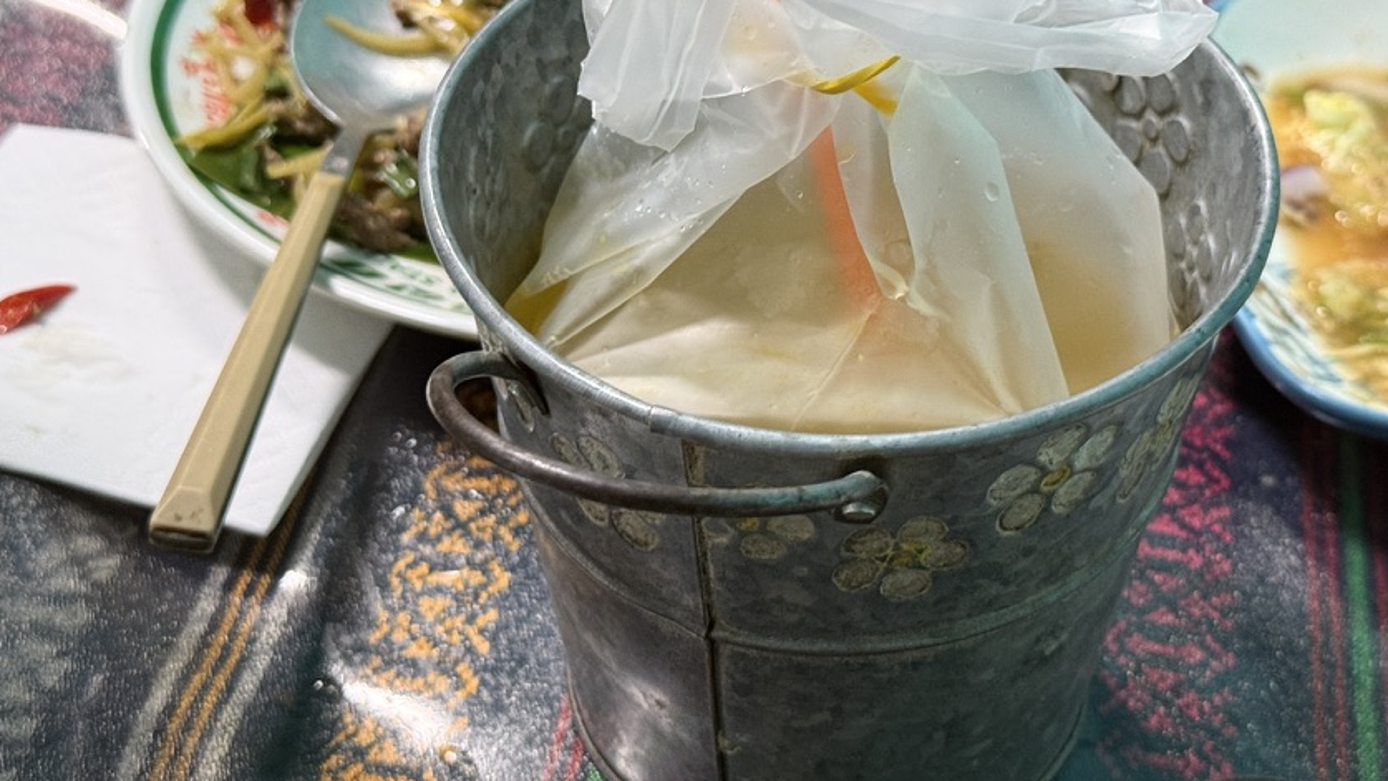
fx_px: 2356
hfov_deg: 32.7
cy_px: 270
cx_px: 819
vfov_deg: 18.8
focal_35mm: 64
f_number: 1.78
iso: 200
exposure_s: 1/33
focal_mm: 6.76
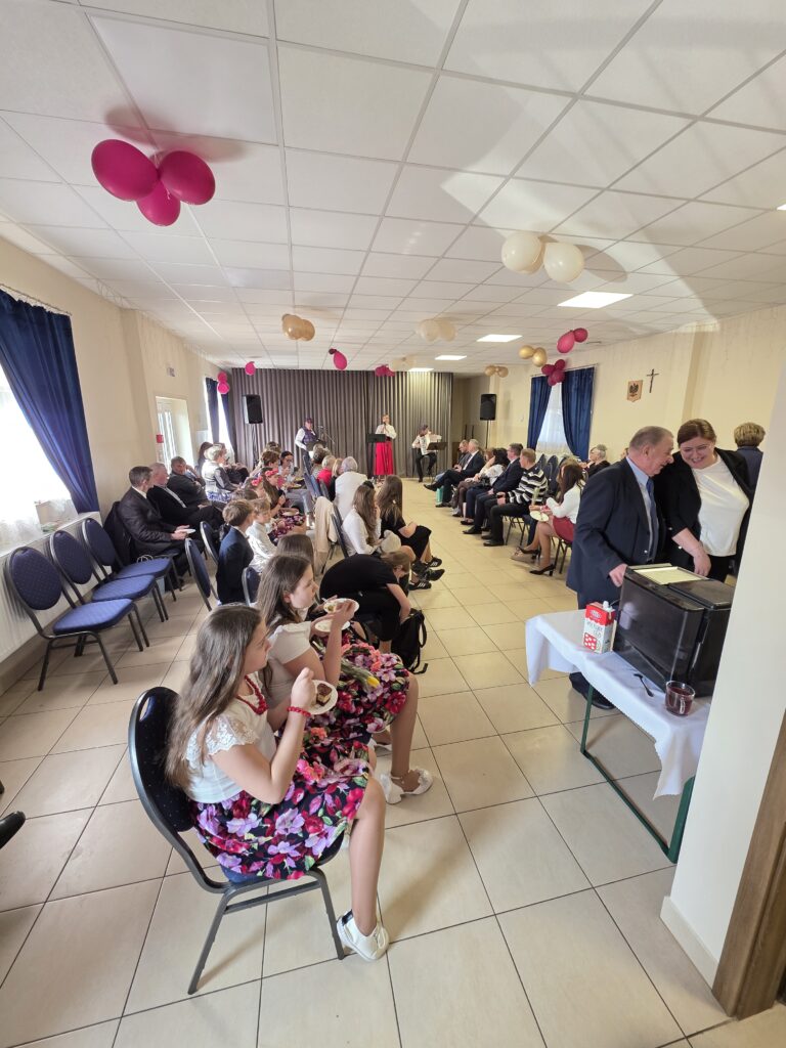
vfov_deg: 106.2
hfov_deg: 89.9
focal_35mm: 13
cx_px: 393
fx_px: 394
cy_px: 524
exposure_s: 1/100
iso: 200
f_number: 1.9
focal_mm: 2.2
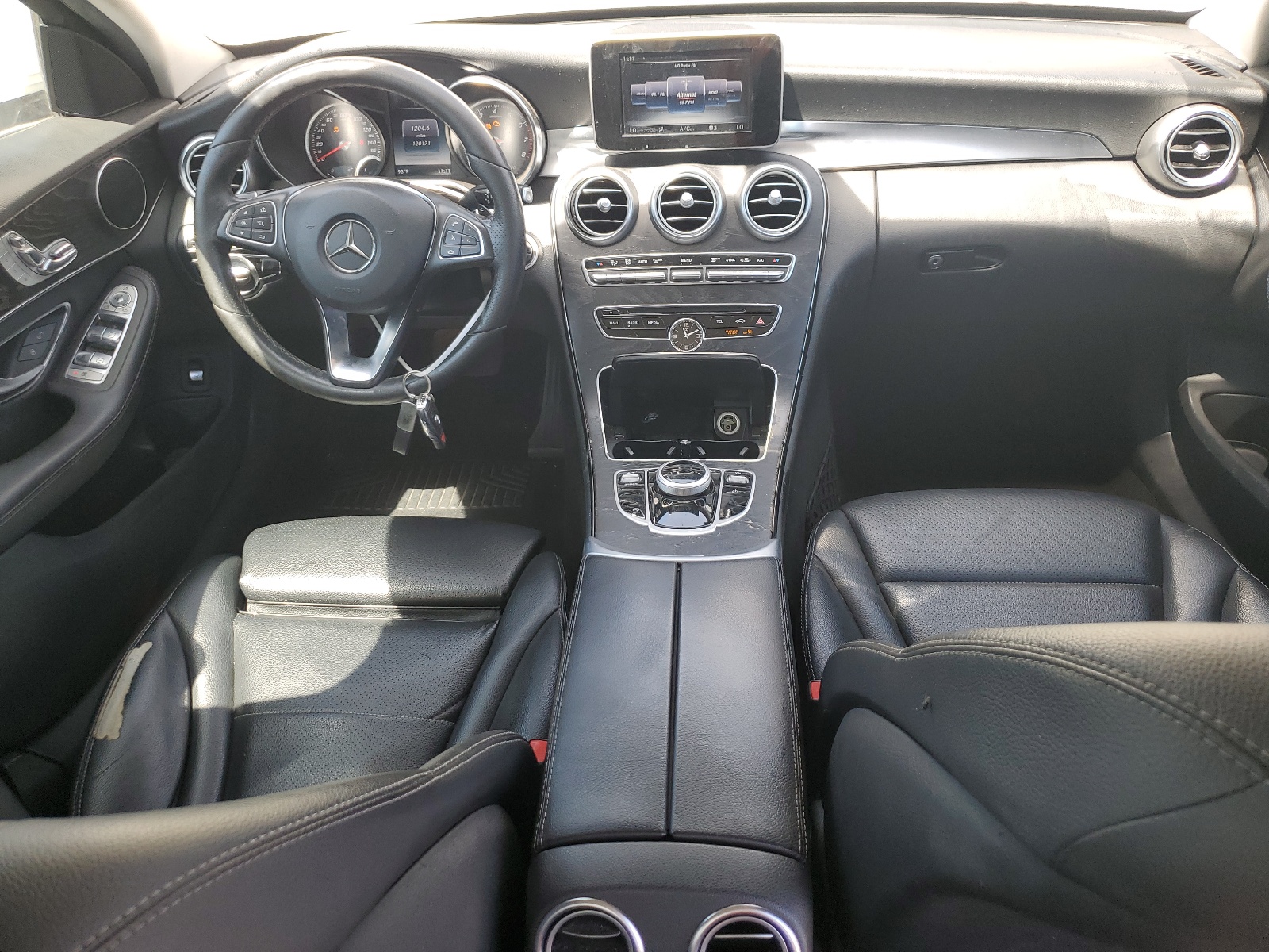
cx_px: 634
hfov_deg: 67.3
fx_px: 953
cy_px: 476
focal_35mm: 26
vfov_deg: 53.1
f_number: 1.5
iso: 50
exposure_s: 1/145
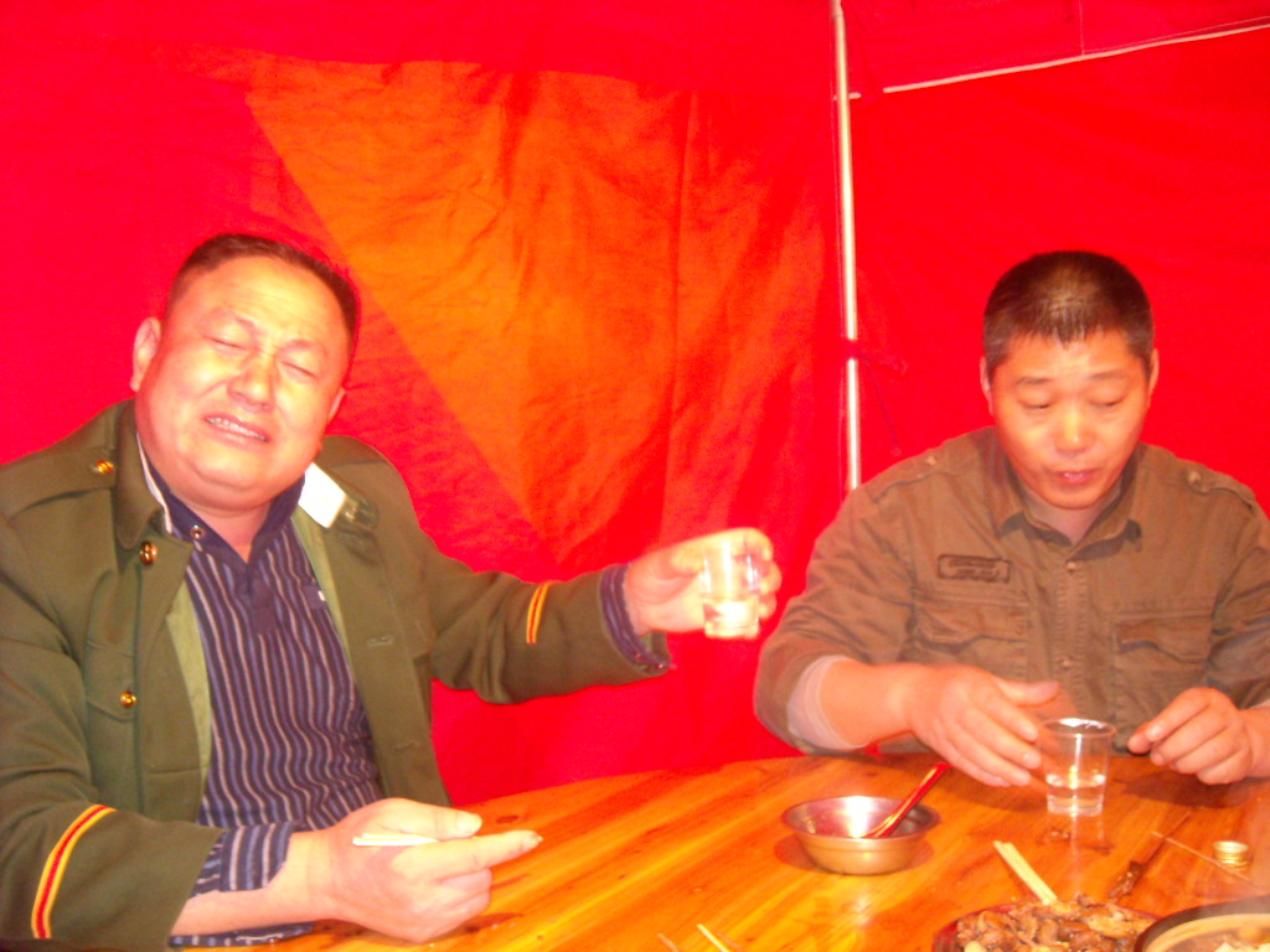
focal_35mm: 35
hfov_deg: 52.6
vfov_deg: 40.7
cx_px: 635
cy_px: 476
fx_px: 1284
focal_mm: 5.7
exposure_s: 1/6
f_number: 2.8
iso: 400
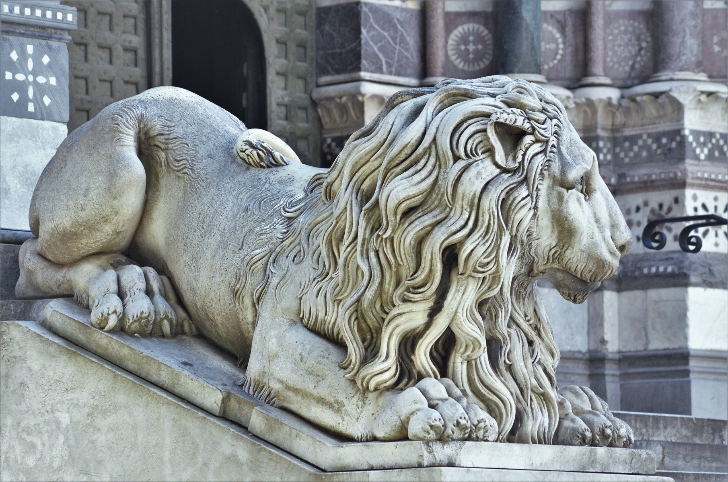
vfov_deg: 6.8
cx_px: 364
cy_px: 241
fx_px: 4088
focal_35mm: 202
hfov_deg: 10.2
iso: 400
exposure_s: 1/400
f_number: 5
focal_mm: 135
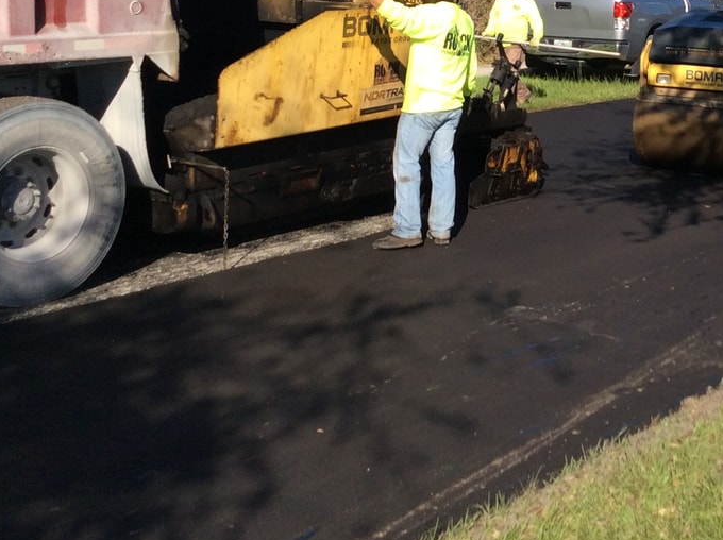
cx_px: 535
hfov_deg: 29.4
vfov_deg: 21.9
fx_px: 1356
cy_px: 40
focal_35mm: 65
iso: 32
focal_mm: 3.3
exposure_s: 1/1431
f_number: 2.4
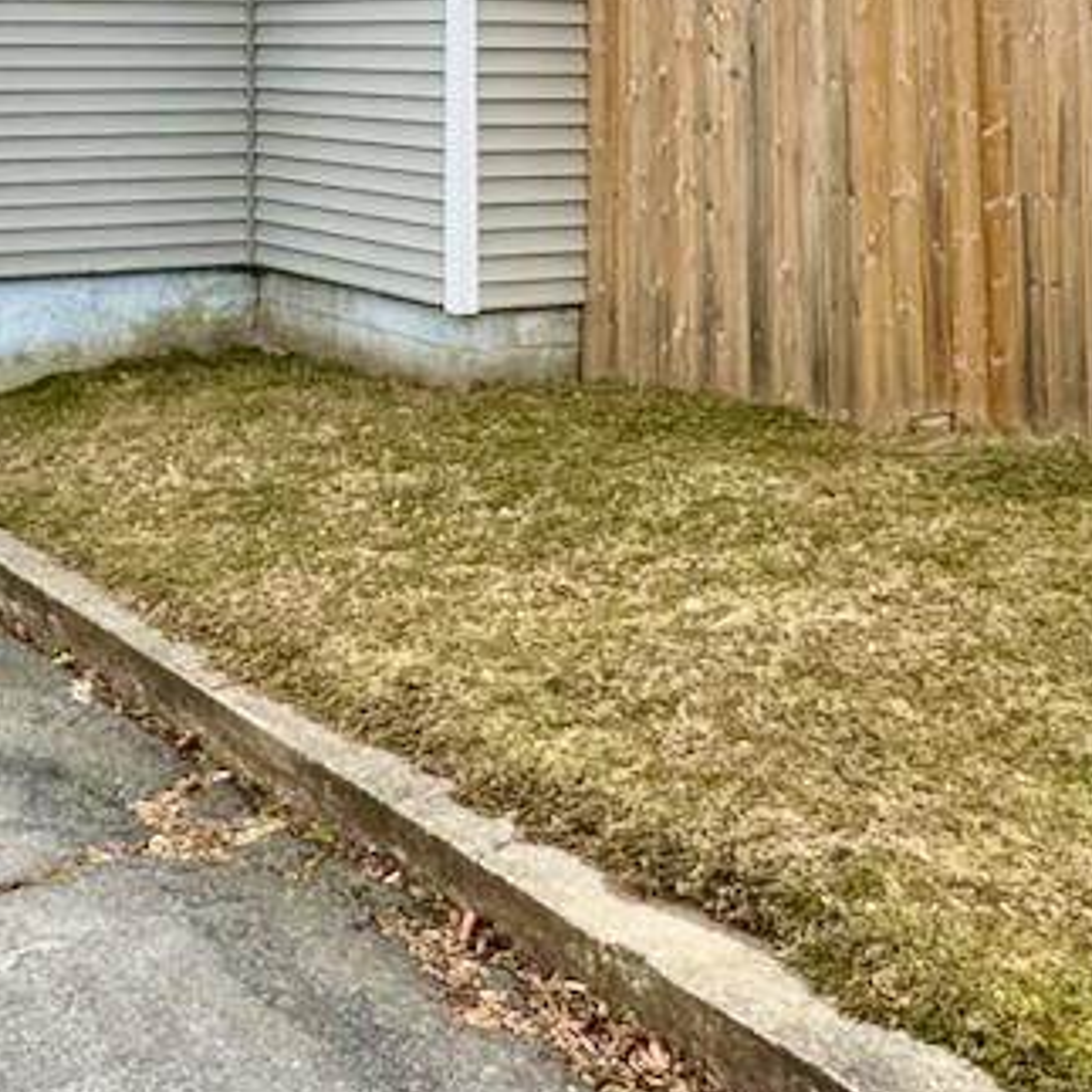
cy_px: -184
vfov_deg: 30.1
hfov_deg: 34.6
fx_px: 1749
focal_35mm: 49
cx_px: 646
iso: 40
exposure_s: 1/270
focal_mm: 2.22
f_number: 2.2
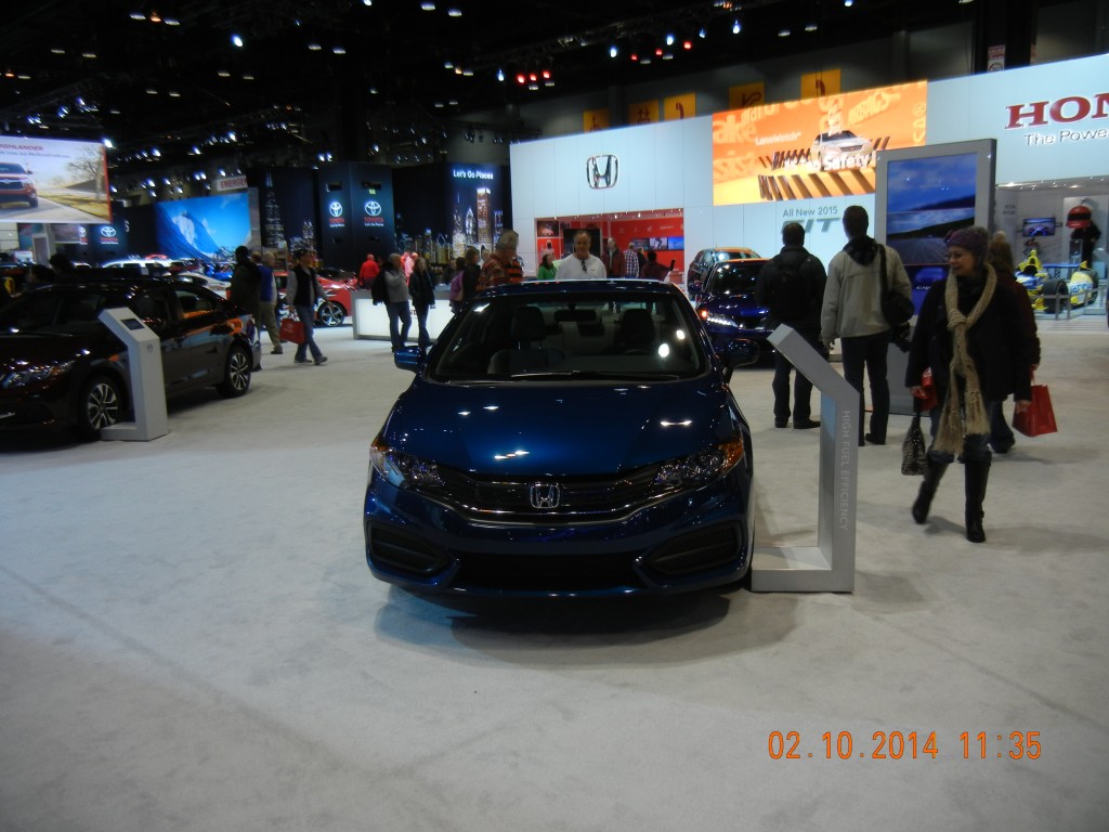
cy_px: 416
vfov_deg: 46.8
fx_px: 961
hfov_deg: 60.0
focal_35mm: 30
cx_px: 554
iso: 160
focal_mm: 5.4
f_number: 3.5
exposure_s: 1/69.1
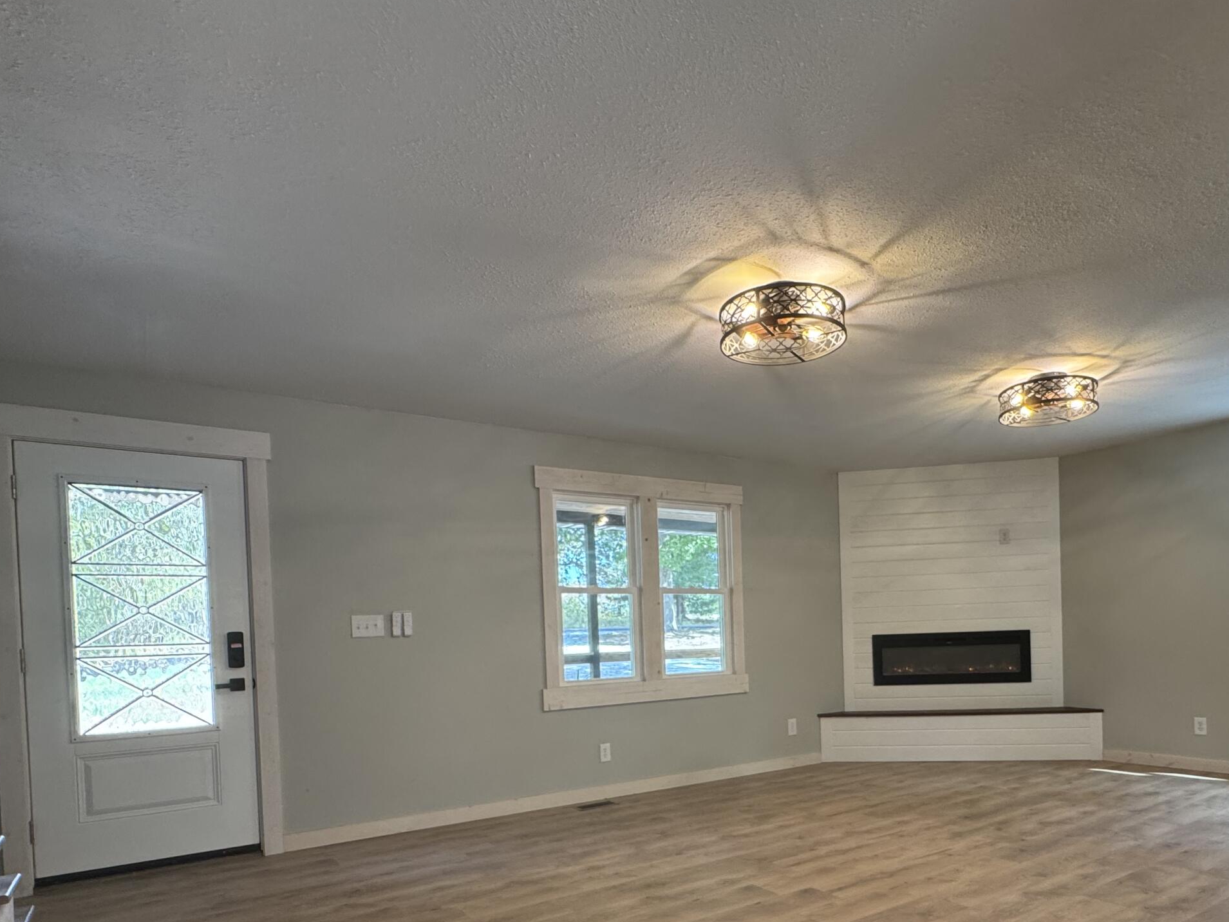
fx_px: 781
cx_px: 699
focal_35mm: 22
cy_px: 654
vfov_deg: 58.9
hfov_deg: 76.0
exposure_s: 1/120
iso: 250
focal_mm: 2.22
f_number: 2.2
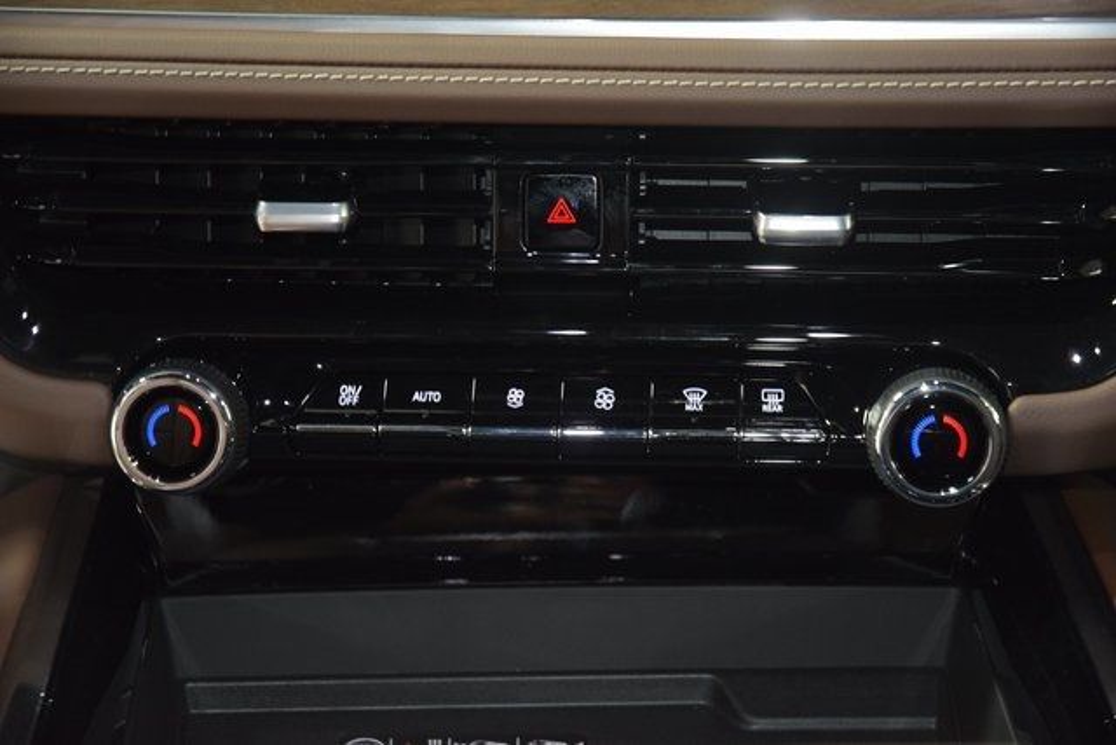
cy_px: 372
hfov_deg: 19.5
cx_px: 558
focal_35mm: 105
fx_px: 3256
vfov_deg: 13.0
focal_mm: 70
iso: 2000
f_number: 4.5
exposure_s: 1/20
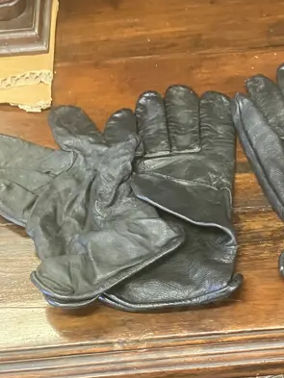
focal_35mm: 73
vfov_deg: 26.5
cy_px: 248
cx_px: 239
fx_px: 798
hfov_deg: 19.9
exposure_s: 1/25
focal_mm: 3.99
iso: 500
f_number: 1.8
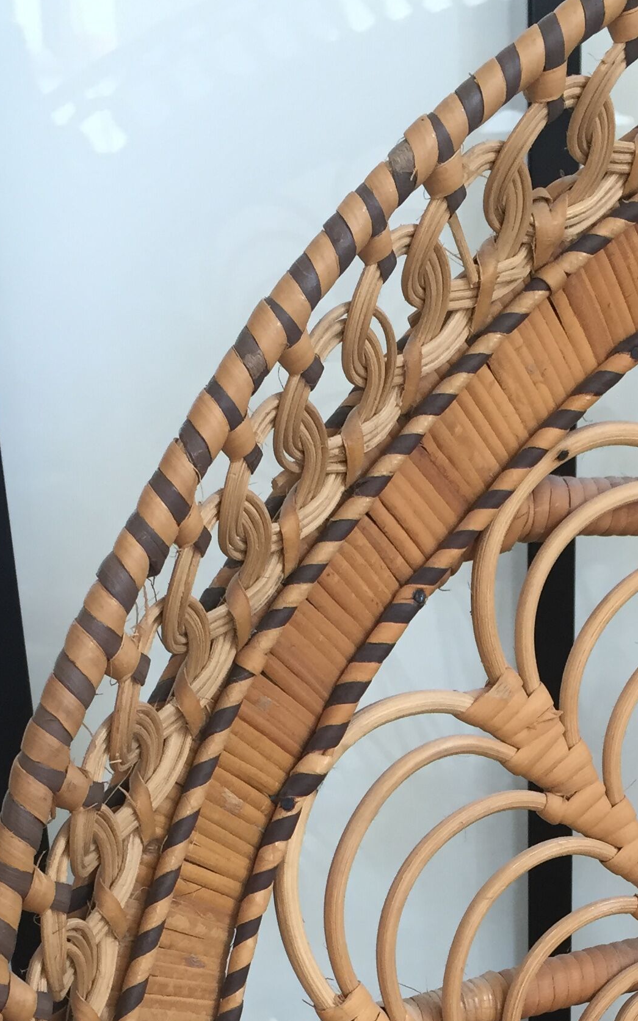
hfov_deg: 21.4
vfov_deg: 32.4
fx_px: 1669
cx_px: 487
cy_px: 911
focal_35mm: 60
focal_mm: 4.15
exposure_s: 1/33
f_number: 2.2
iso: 32
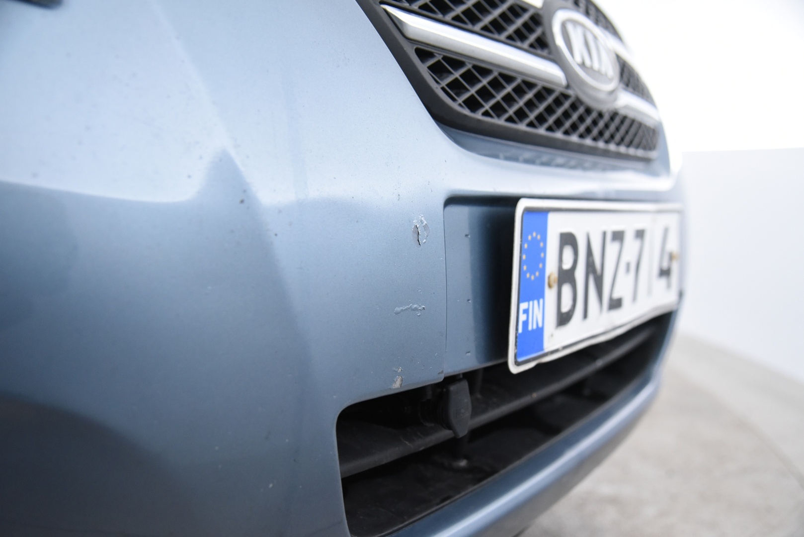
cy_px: 268
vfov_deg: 37.9
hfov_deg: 54.4
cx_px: 402
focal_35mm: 35
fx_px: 782
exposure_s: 1/60
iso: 4000
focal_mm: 35
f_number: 4
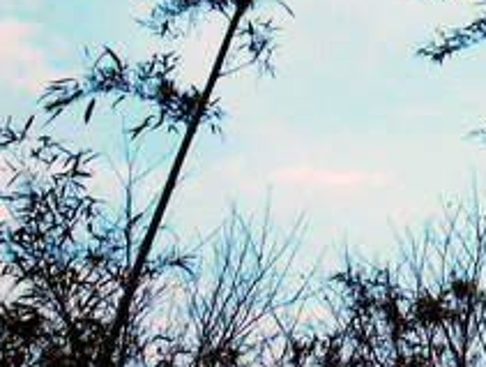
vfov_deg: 10.2
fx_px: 1969
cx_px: 645
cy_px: -226
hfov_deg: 13.5
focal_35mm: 140
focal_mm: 6.6
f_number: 10
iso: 64
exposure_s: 1/62.1
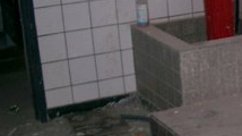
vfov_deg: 10.7
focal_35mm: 113
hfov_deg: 17.9
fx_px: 725
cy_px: 117
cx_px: 297
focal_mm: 7.6
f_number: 2.6
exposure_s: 1/60
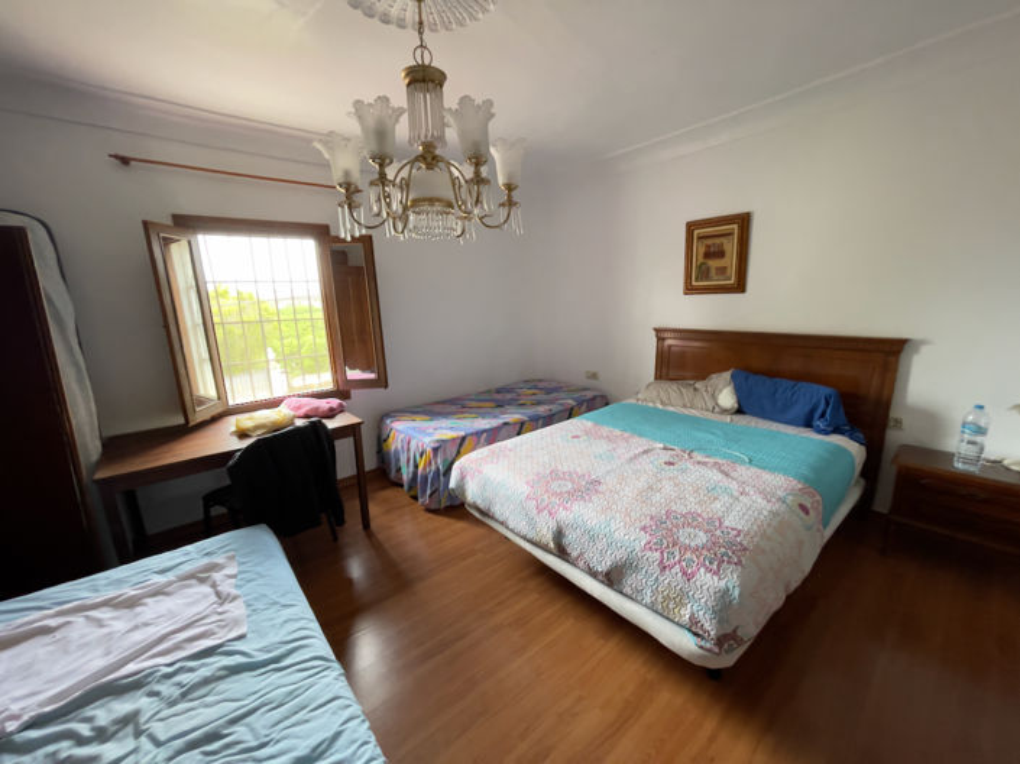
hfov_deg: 106.2
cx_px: 510
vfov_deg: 89.9
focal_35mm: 13
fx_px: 383
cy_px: 382
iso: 250
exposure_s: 1/99
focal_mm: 1.54
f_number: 2.4
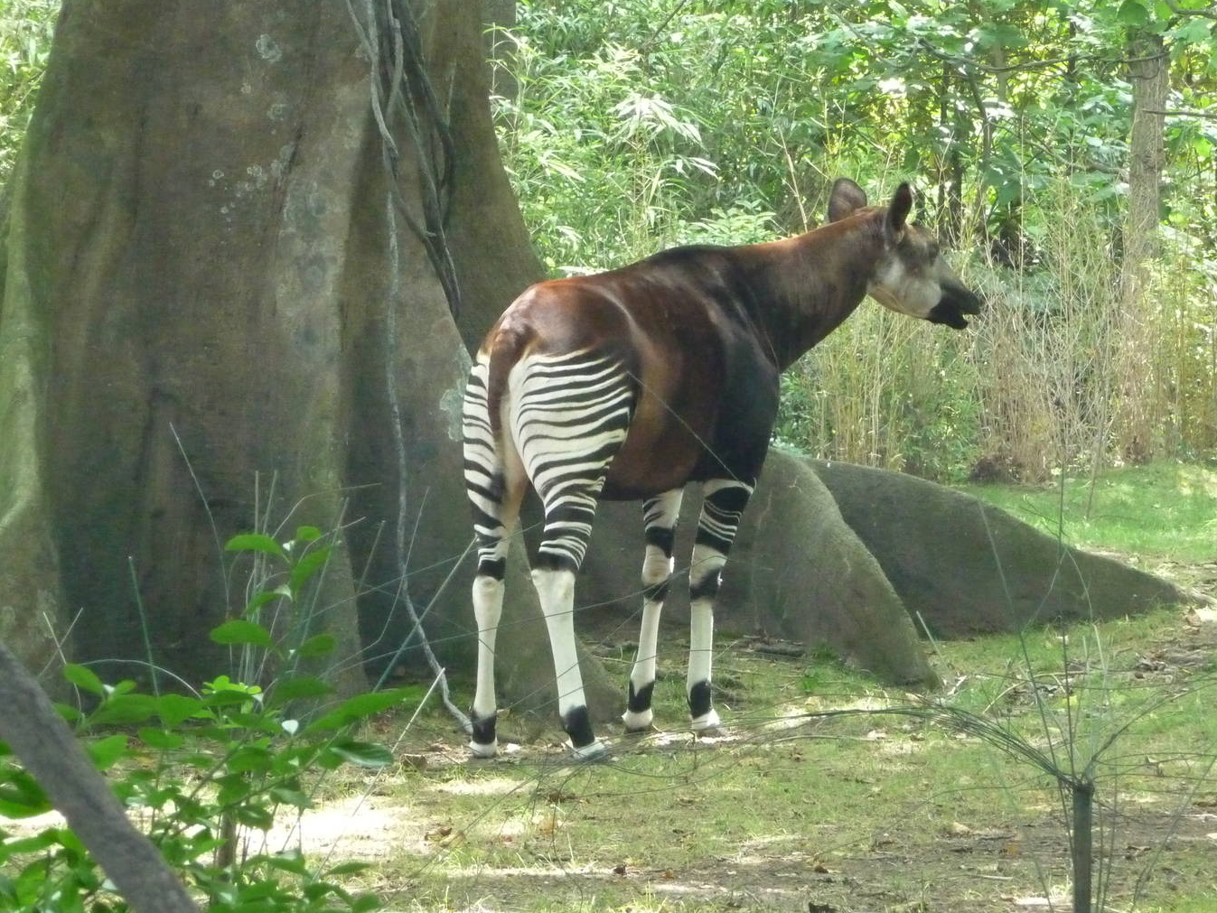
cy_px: 378
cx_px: 709
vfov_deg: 9.8
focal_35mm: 152
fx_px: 5345
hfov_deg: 13.0
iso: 1000
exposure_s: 1/40
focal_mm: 21.8
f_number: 4.7
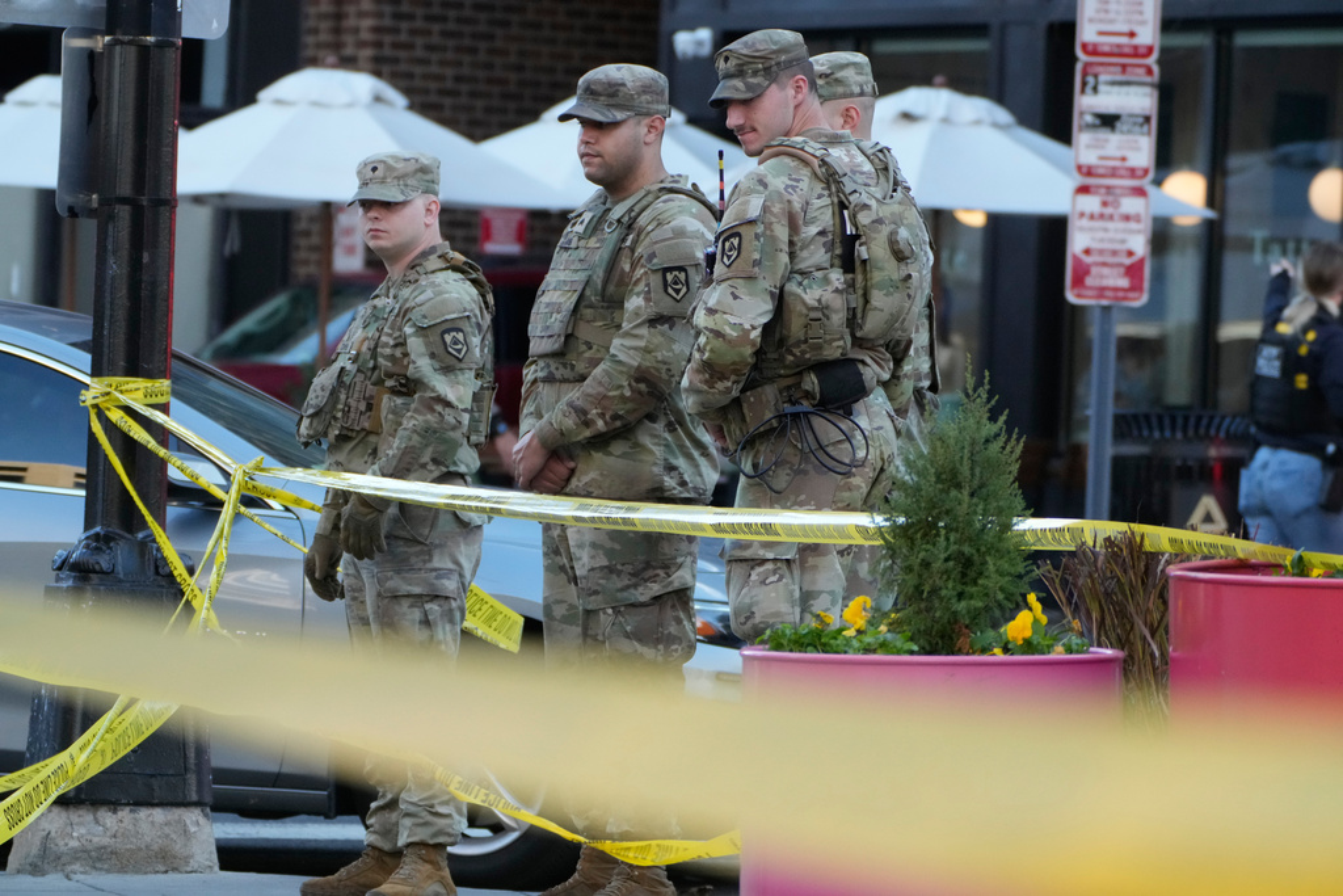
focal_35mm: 336
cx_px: 672
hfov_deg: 6.1
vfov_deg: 4.1
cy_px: 448
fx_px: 12536
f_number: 11
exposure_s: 1/400
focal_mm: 336
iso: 5000
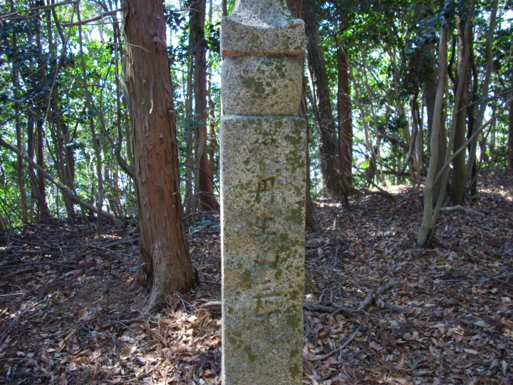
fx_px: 548
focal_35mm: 37
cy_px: 192
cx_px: 256
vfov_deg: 38.7
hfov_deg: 50.1
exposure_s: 1/80
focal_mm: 6.2
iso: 200
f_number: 2.8
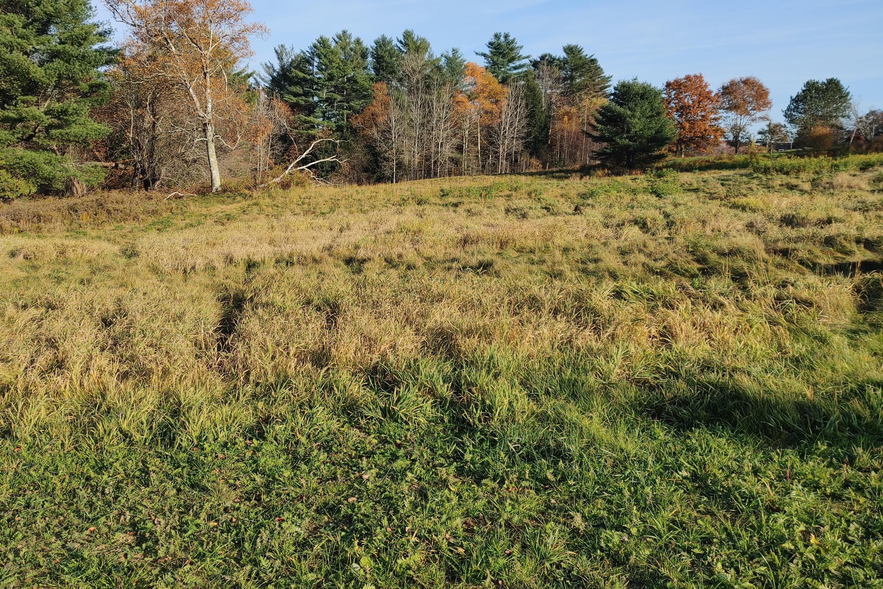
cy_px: 240
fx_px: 760
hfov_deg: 60.2
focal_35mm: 31
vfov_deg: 42.2
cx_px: 406
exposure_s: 1/1724
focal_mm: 5.58
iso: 50
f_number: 1.8
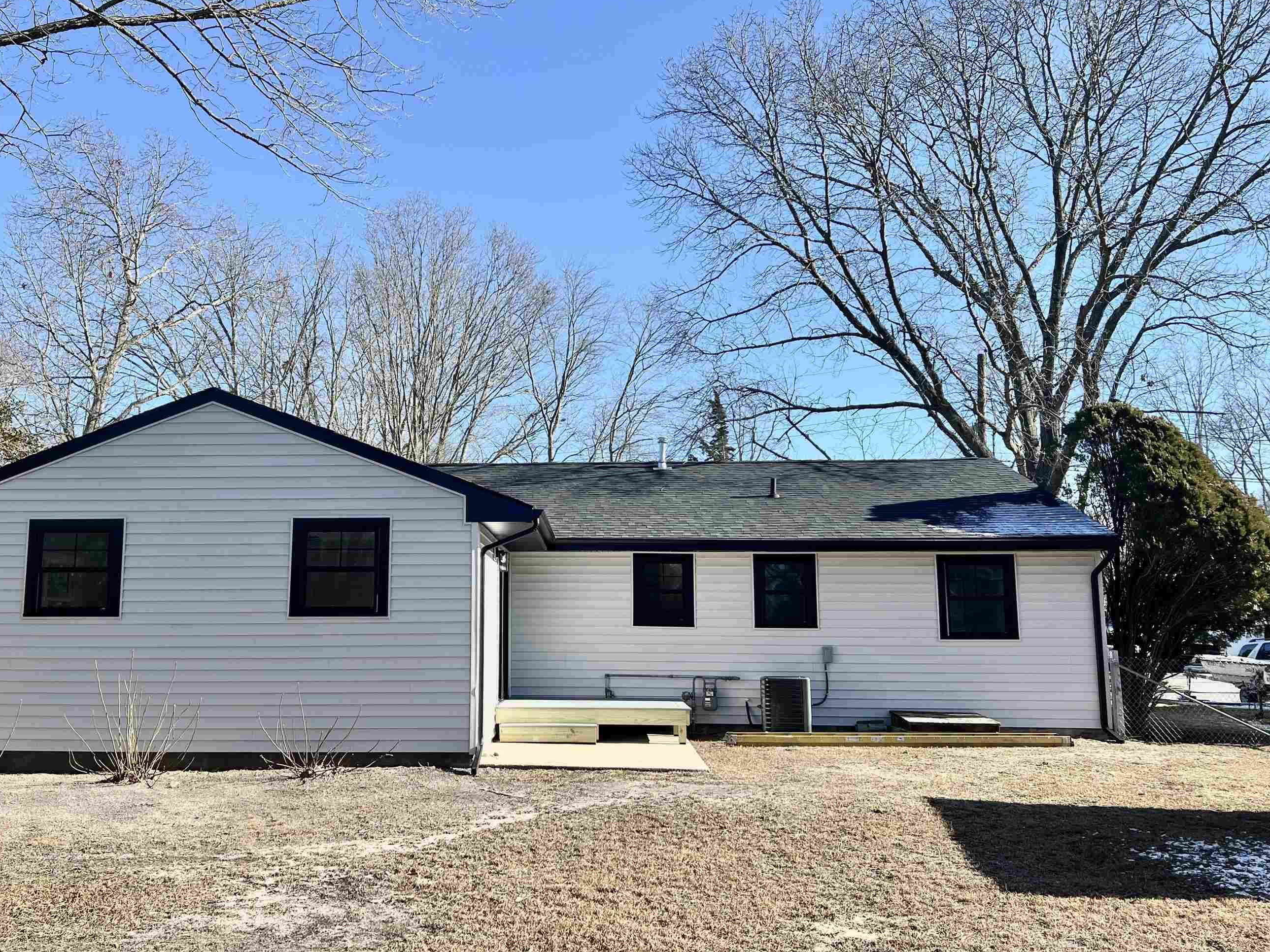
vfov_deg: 45.4
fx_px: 1137
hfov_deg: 58.0
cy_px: 490
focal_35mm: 31
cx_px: 516
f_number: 1.5
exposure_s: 1/2083
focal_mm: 5.7
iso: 50
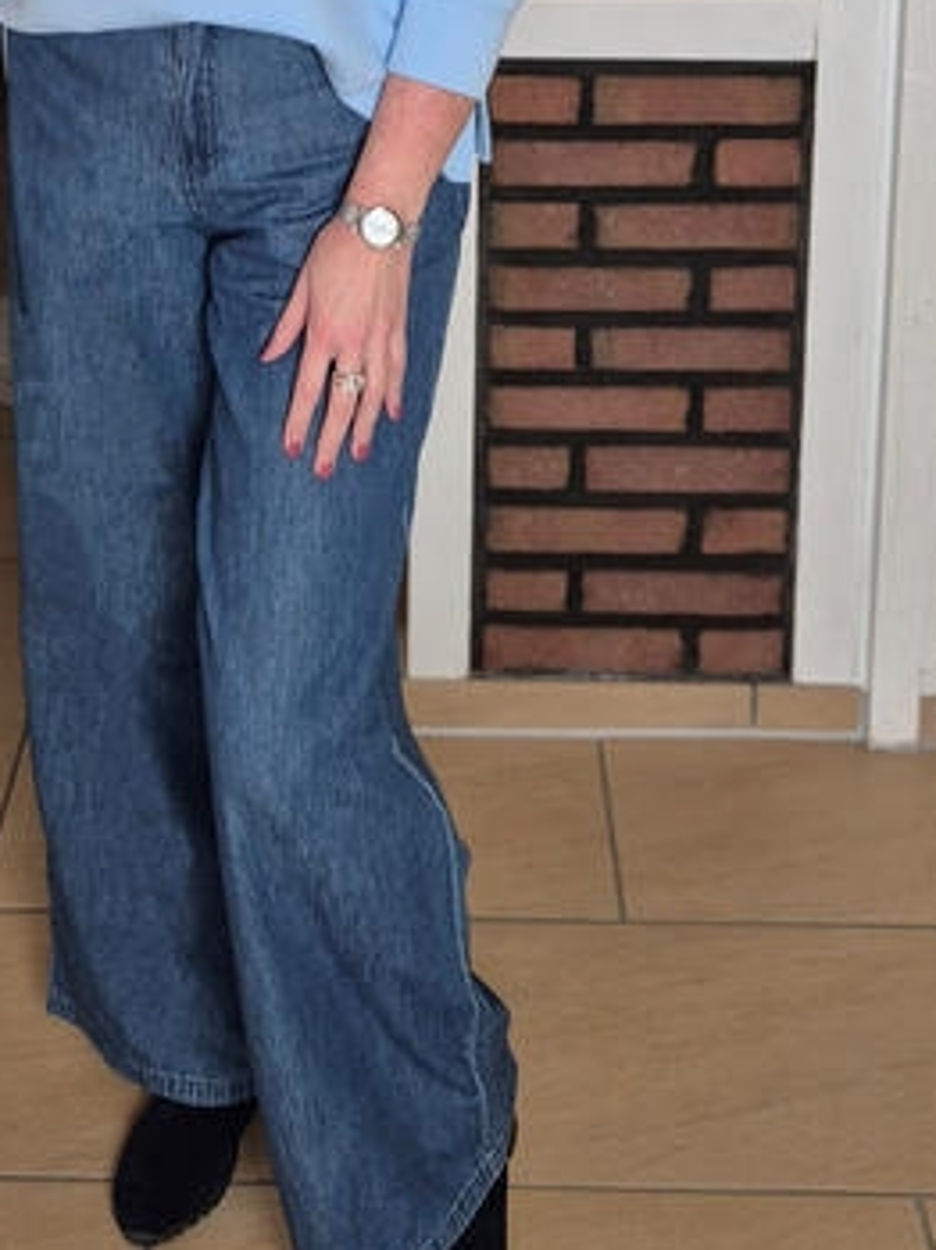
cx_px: 264
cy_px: 82
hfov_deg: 28.7
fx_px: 1805
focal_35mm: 50
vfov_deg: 35.5
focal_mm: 5.4
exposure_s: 1/100
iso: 250
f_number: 1.8
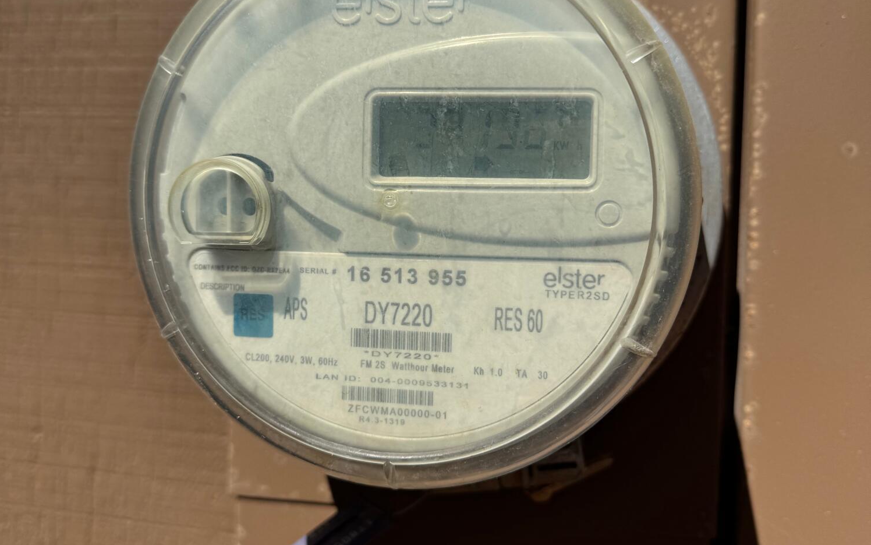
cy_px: 245
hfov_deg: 56.7
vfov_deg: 37.2
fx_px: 807
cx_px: 435
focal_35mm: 34
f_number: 1.78
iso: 80
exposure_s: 1/7937
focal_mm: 6.76
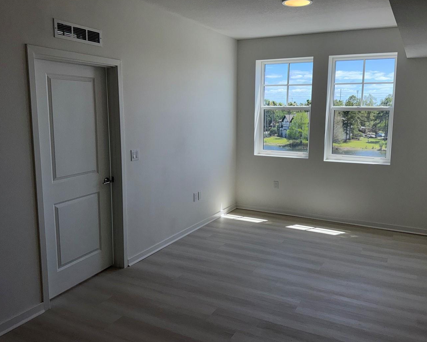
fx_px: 367
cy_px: 157
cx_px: 234
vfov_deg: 49.9
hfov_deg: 60.3
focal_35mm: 29
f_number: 1.78
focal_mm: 6.76
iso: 50
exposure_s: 1/1553
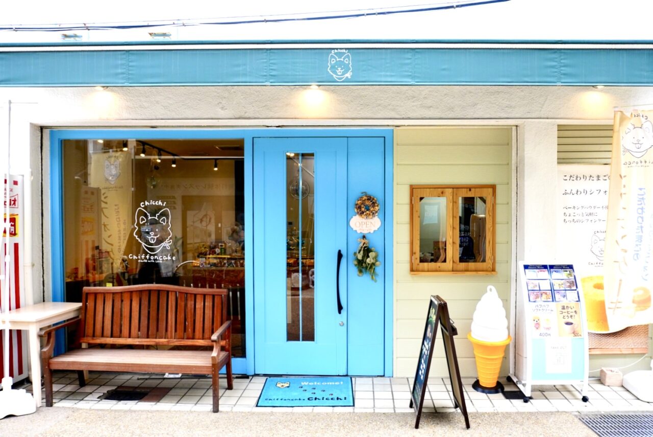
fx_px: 436
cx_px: 326
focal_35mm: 24
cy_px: 218
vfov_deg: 53.2
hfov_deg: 73.7
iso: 400
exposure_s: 1/100
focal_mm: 16
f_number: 5.6
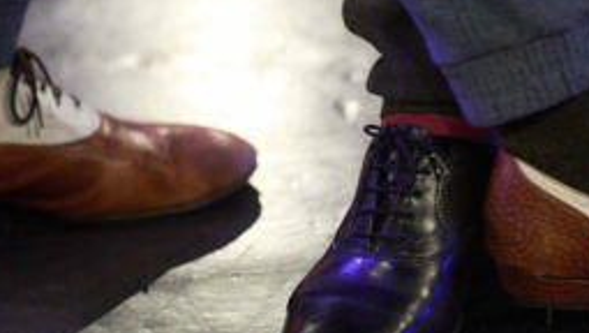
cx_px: 397
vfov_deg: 4.5
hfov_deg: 8.0
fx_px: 4190
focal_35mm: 268
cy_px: 164
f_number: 1.4
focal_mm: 85
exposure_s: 1/250
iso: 3200
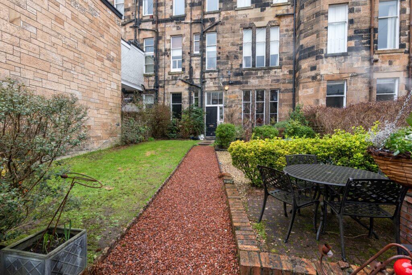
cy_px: 138
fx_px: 183
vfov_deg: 73.8
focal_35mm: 16
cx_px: 206
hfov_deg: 96.7
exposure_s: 1/25
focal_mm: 16
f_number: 8
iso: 400
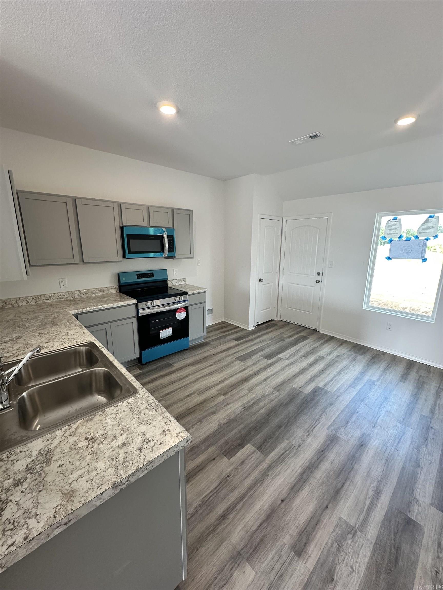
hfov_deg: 85.7
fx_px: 239
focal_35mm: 14
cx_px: 222
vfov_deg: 102.1
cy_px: 295
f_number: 2.2
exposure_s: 1/120
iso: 200
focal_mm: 2.22
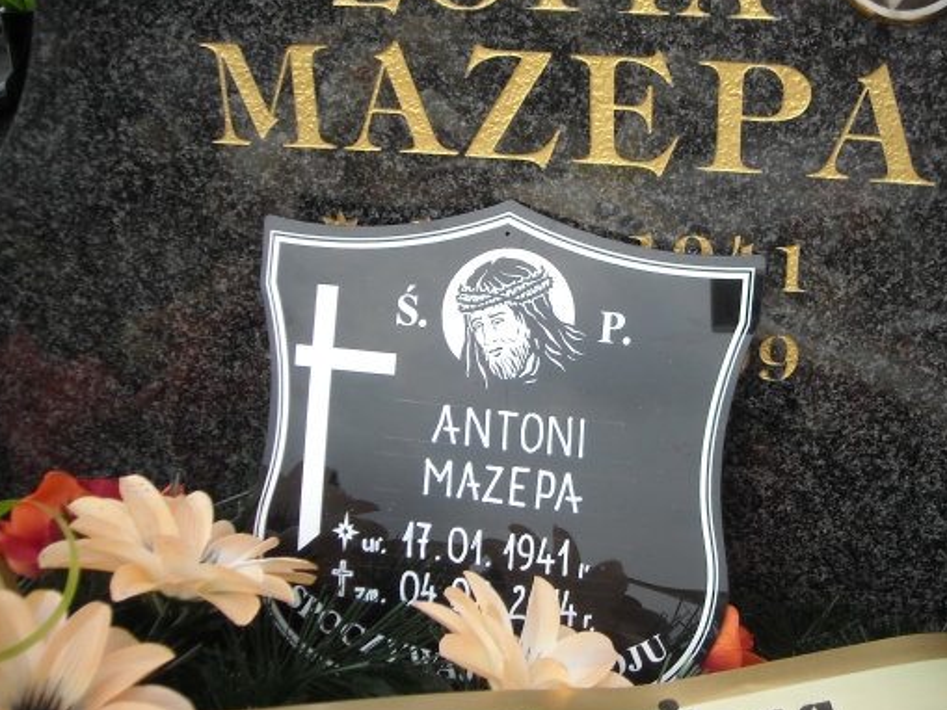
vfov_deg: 32.8
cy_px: 305
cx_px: 582
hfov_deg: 42.7
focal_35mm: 44
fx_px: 1204
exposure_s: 1/402
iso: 64
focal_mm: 5.7
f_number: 2.8
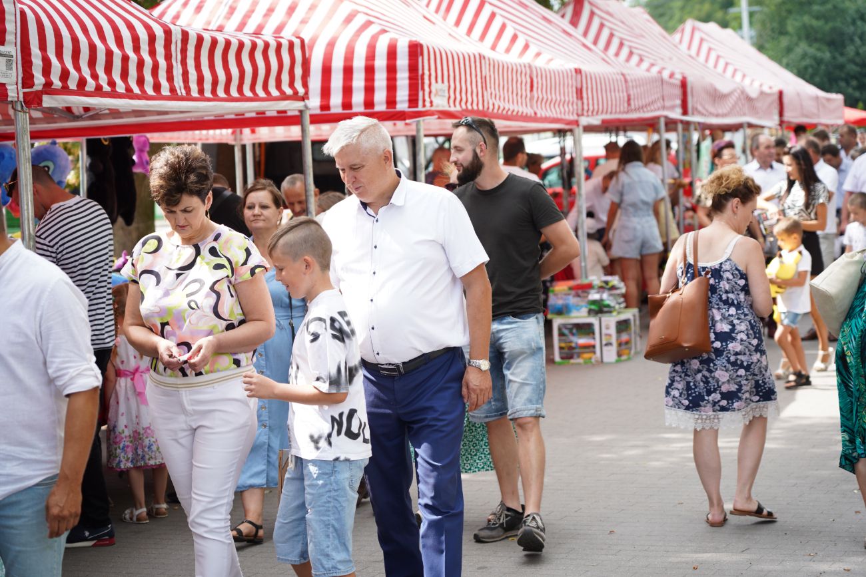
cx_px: 433
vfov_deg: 16.9
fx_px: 1949
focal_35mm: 81
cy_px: 288
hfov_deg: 25.1
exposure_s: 1/160
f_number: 4
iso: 100
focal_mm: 81
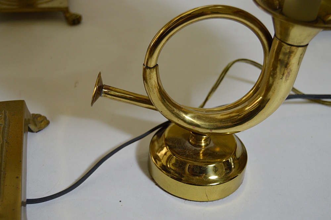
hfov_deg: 38.9
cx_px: 166
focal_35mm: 51
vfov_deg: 26.4
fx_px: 469
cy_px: 110
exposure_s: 1/80
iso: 400
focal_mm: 34
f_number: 4.5
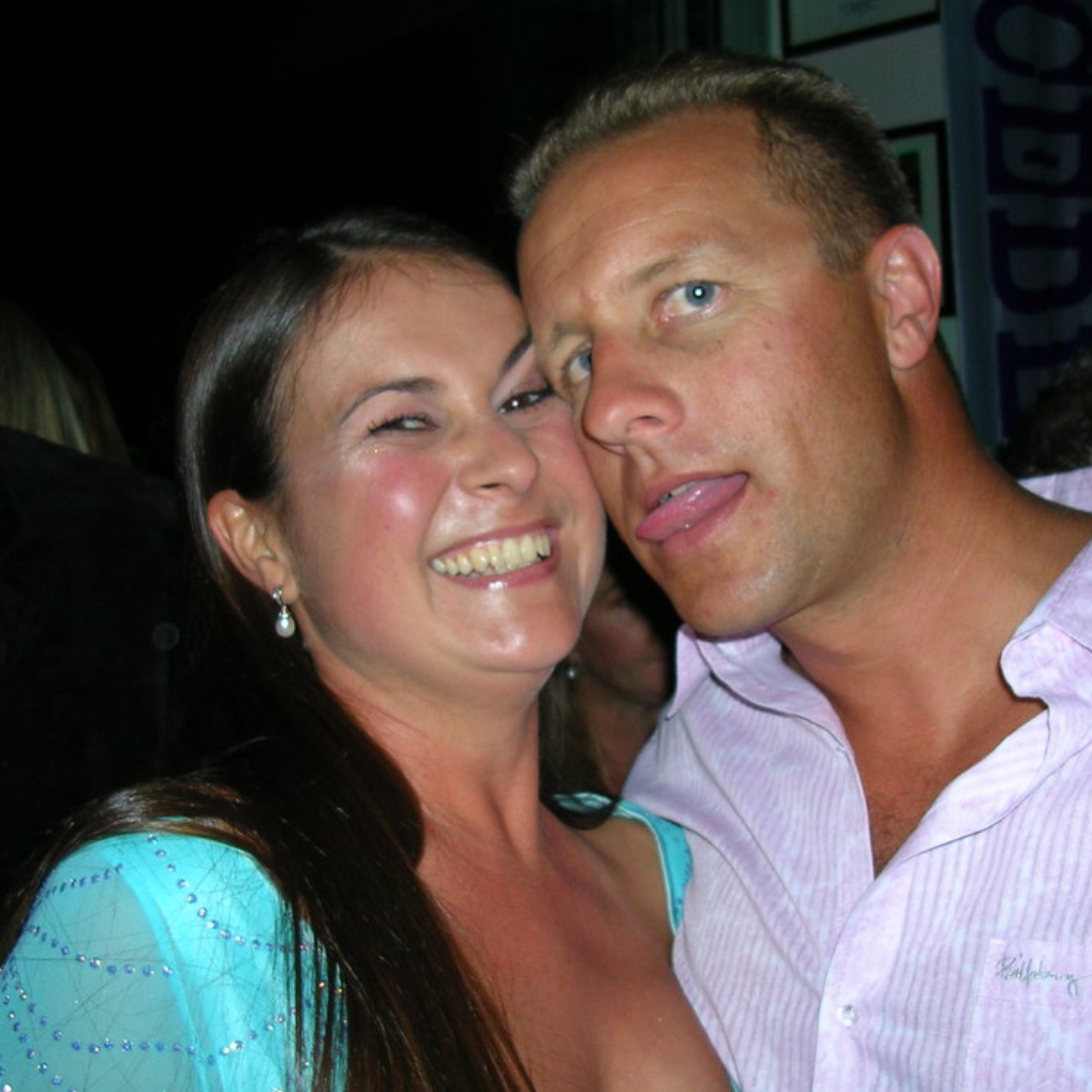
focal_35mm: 45
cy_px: 546
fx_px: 1606
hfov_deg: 37.5
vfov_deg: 37.6
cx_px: 569
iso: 50
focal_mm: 5.8
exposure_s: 1/60.1
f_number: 2.8
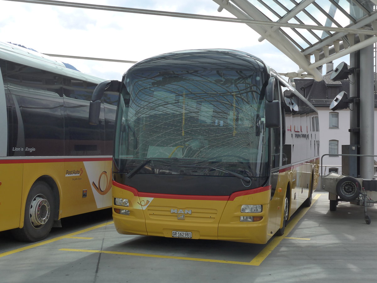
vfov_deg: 28.0
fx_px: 566
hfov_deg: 36.8
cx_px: 188
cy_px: 142
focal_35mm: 52
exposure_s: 1/640
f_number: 3.3
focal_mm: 10.7
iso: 160
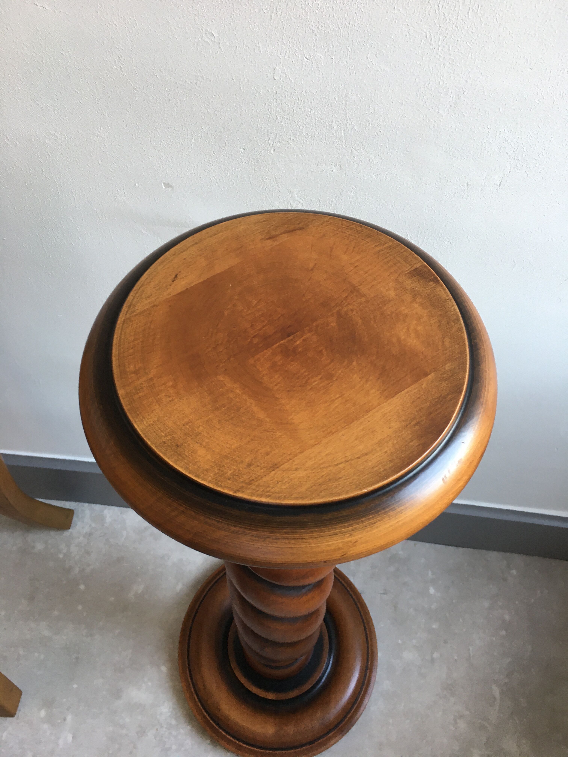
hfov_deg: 48.2
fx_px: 634
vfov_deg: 61.7
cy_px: 378
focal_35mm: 29
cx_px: 284
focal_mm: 4.15
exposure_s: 1/33
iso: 64
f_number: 2.2
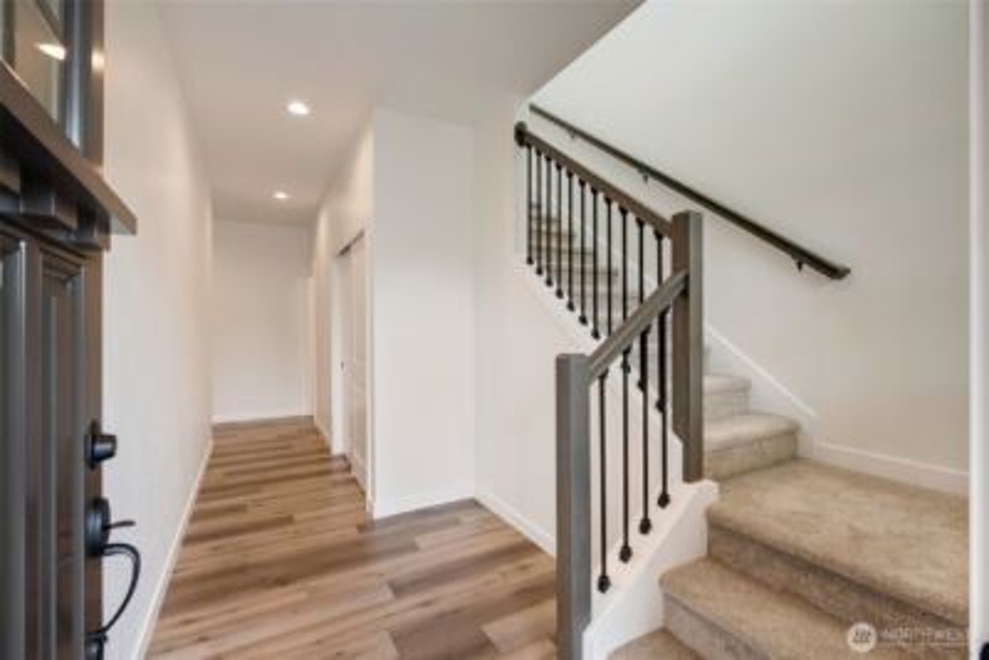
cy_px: 330
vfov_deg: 72.1
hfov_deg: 95.0
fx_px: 453
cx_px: 494
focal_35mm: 16
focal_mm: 16.5
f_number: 9
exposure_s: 1/500
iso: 400
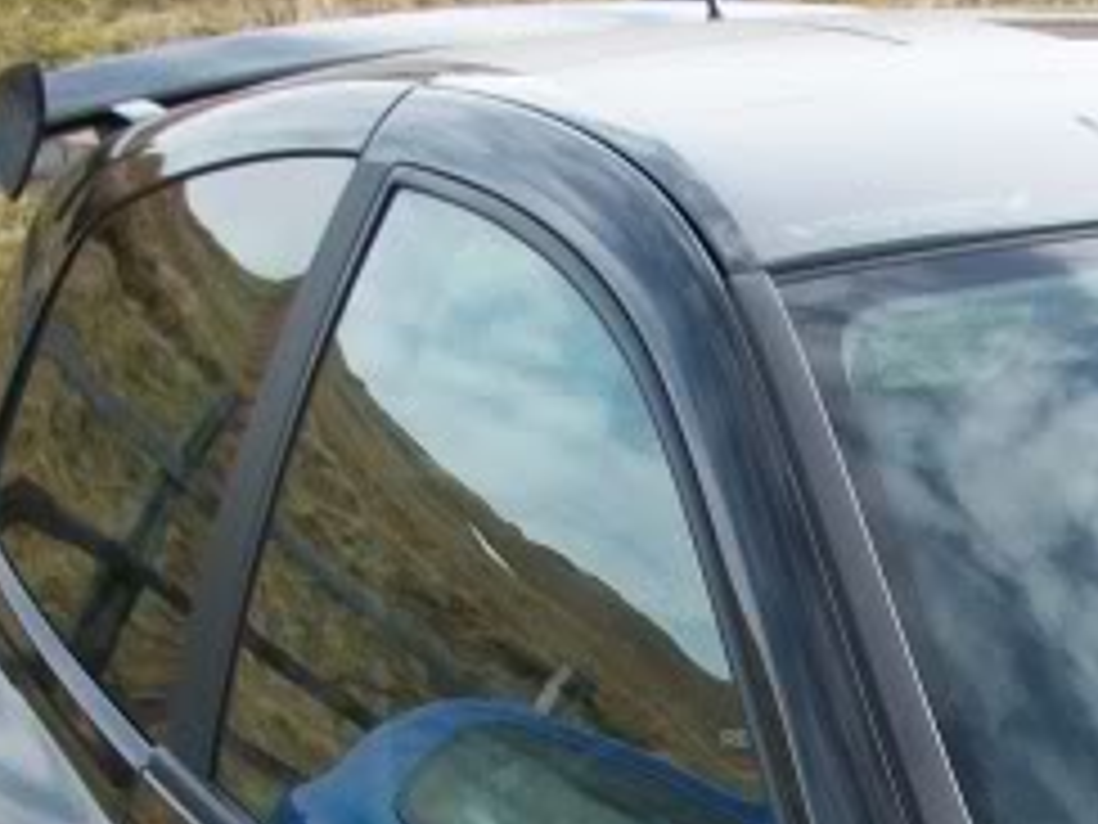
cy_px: 1693
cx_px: 1462
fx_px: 4663
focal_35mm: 147
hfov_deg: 12.9
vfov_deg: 9.4
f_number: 3.1
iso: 80
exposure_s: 1/320
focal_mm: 6.3
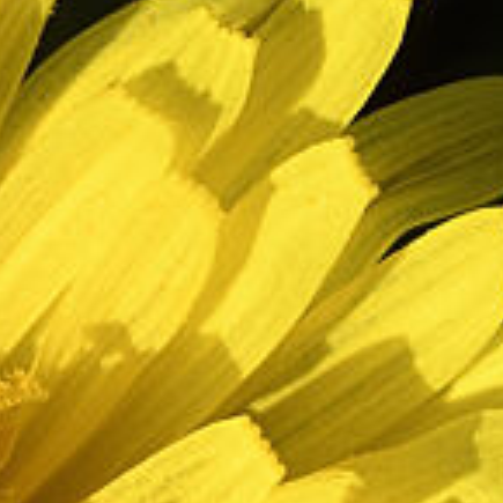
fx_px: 31203
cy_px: 597
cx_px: -1506
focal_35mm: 1898
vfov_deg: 0.9
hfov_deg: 0.9
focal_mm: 180
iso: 100
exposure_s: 1/50
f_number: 14
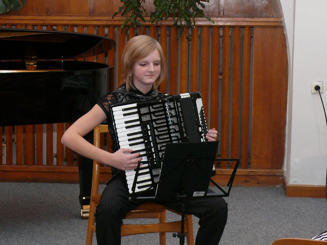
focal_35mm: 110
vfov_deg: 13.5
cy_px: 122
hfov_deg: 17.9
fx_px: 1039
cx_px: 164
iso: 200
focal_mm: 13.9
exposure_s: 1/100
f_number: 3.2
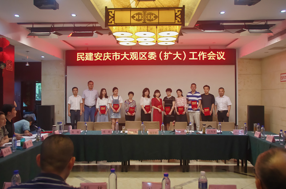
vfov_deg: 41.0
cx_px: 143
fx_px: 253
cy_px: 94
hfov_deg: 59.0
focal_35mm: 32
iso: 2000
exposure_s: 1/160
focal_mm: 21.25
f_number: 4.5
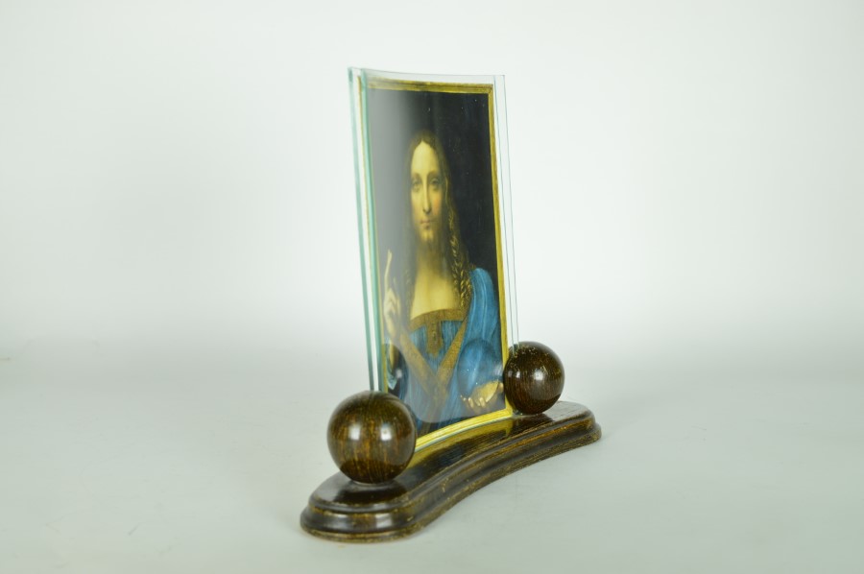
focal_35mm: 51
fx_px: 1223
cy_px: 287
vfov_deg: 26.4
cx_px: 432
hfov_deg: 38.9
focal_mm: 34
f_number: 6.3
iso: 100
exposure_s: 1/125
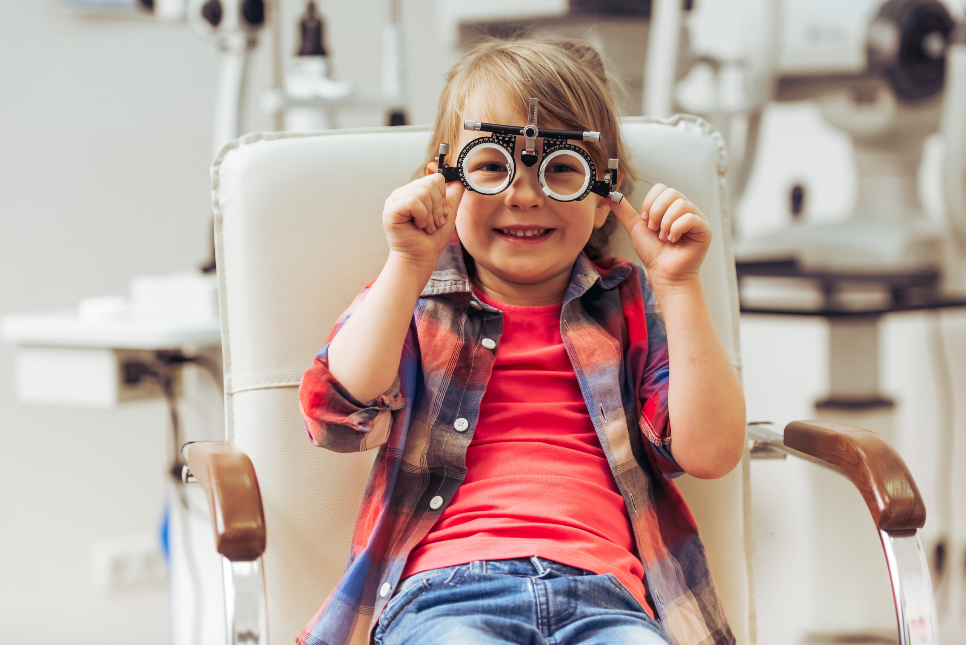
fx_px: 2738
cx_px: 483
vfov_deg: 13.4
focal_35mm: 102
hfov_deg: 20.0
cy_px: 322
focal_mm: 102
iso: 400
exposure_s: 1/320
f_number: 2.8
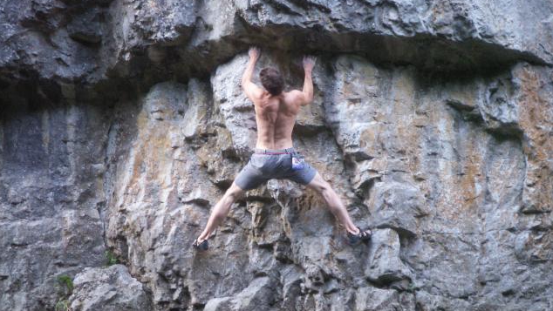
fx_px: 1789
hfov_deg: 17.6
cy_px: 147
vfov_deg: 9.9
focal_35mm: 122
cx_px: 276
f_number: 3.8
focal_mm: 23.1
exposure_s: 1/20
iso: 160
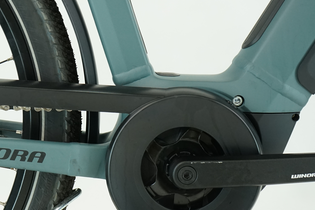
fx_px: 849
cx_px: 44
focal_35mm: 97
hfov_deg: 20.7
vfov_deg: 14.1
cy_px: 92
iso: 1600
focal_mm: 48
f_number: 5.6
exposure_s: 1/200
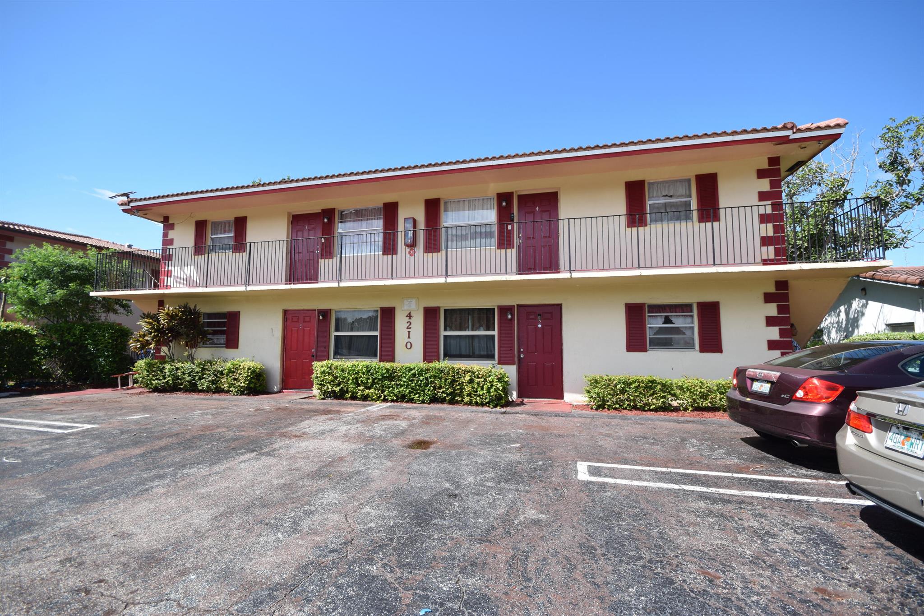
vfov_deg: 77.3
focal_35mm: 15
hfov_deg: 100.4
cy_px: 308
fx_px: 385
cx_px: 462
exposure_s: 1/250
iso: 200
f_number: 8
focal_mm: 10
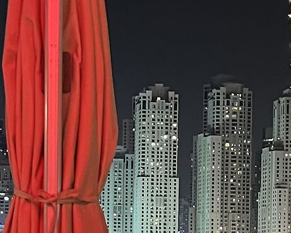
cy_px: 264
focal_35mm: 132
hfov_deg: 14.5
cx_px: 76
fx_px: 1137
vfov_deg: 11.5
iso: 1000
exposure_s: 1/30
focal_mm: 5.7
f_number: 1.5
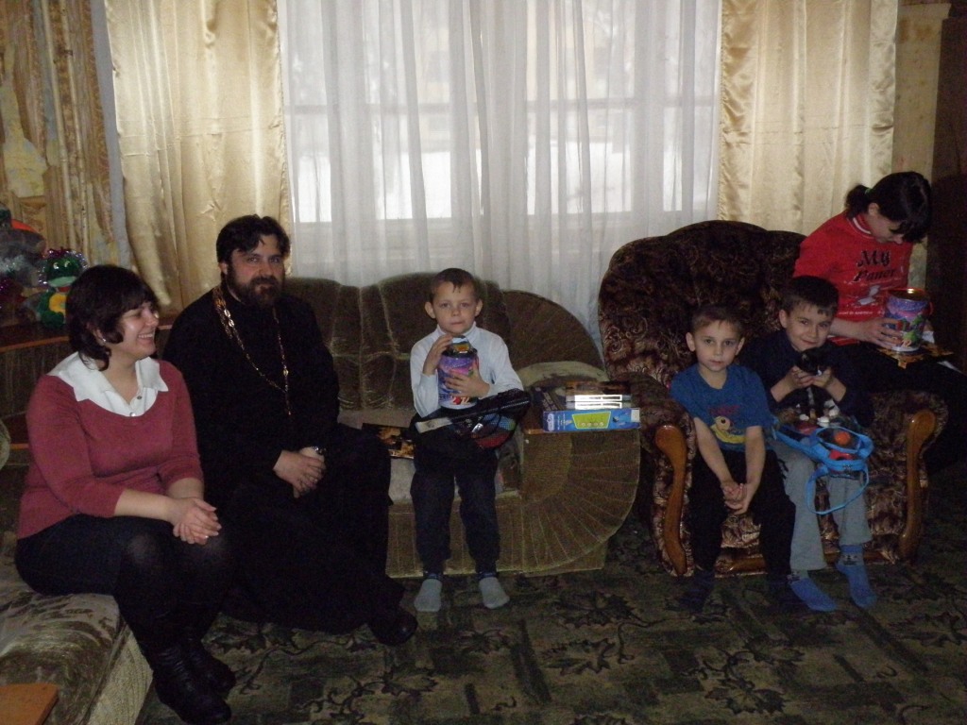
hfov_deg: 45.8
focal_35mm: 41
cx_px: 484
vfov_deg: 35.1
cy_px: 362
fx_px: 1145
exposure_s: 1/500
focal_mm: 7.32
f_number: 3.3
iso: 800
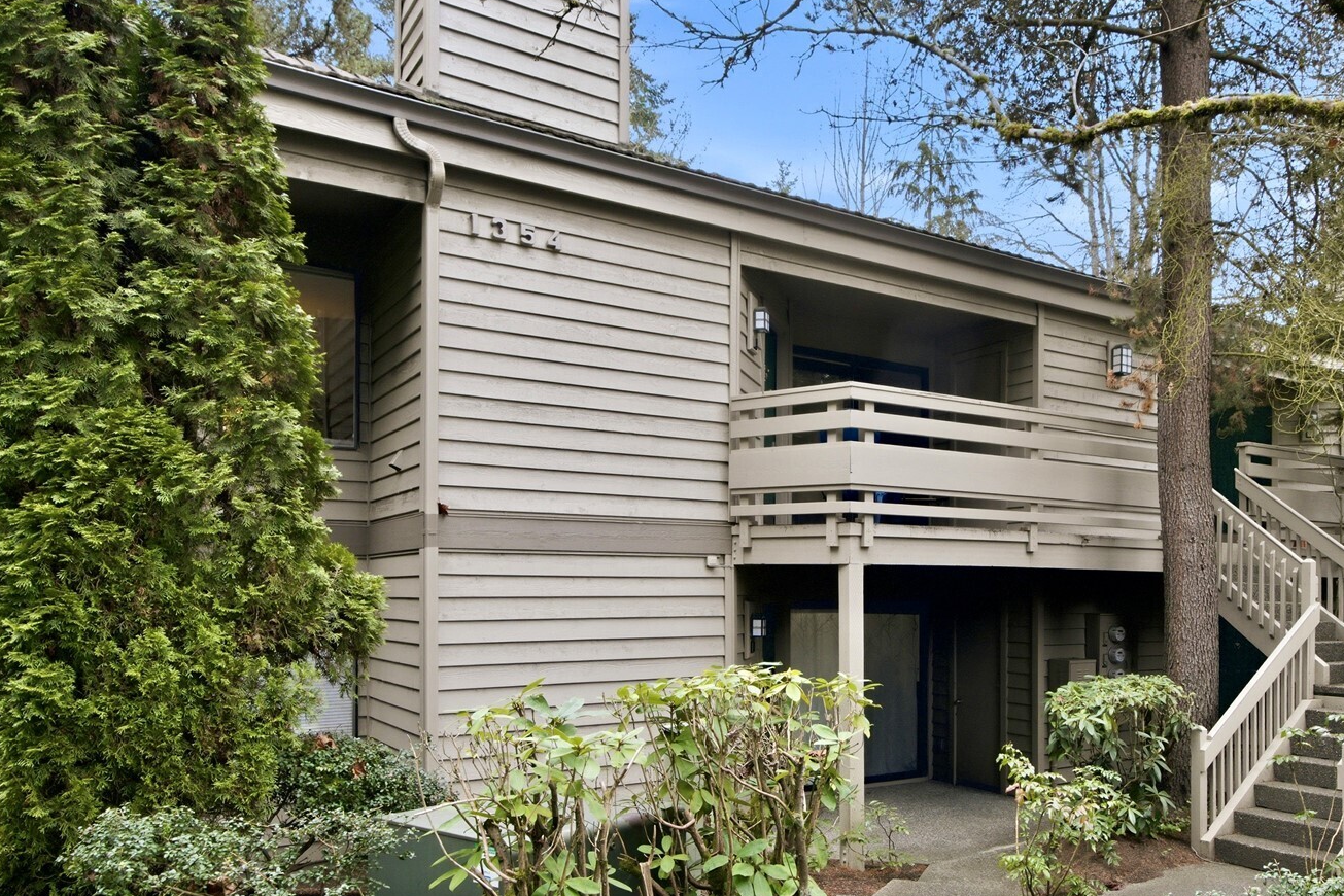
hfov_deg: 67.9
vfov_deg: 49.3
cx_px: 870
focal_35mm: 26
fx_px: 971
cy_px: 371
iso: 400
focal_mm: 20
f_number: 9
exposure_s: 1/25
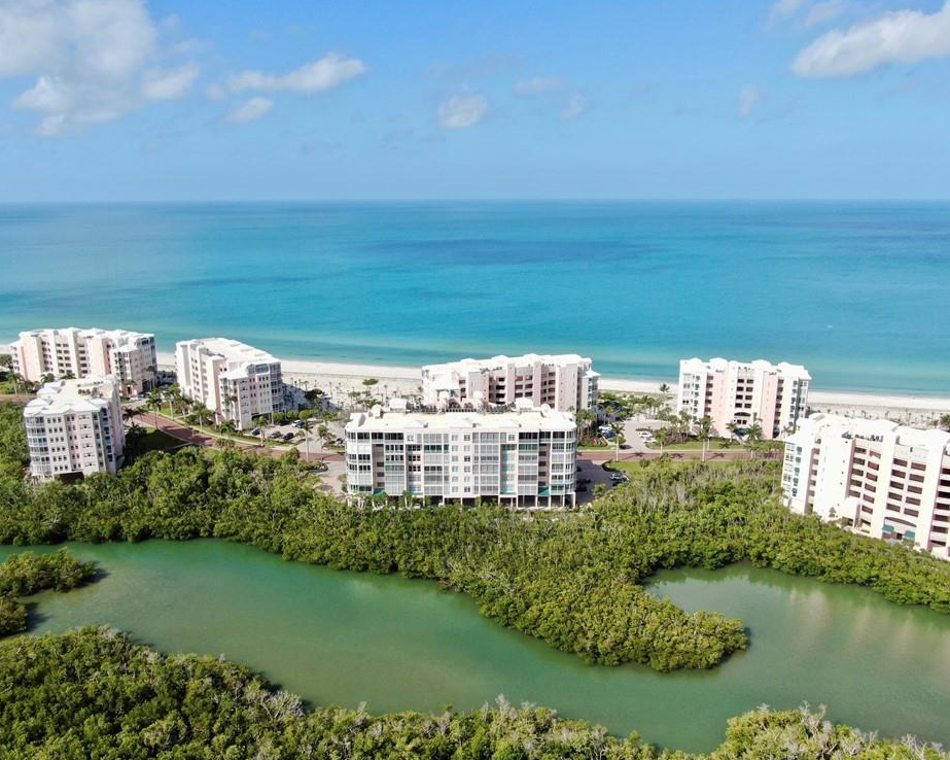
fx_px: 731
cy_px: 388
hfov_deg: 66.0
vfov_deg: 54.9
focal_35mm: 26
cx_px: 462
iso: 100
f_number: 2.8
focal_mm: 4.39
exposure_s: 1/1250
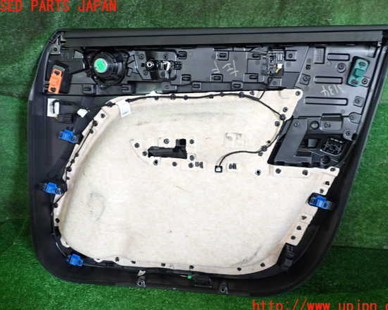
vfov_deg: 45.8
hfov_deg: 55.7
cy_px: 157
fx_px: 367
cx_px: 200
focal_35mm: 32
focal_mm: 5.4
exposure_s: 1/30
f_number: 2.3
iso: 250
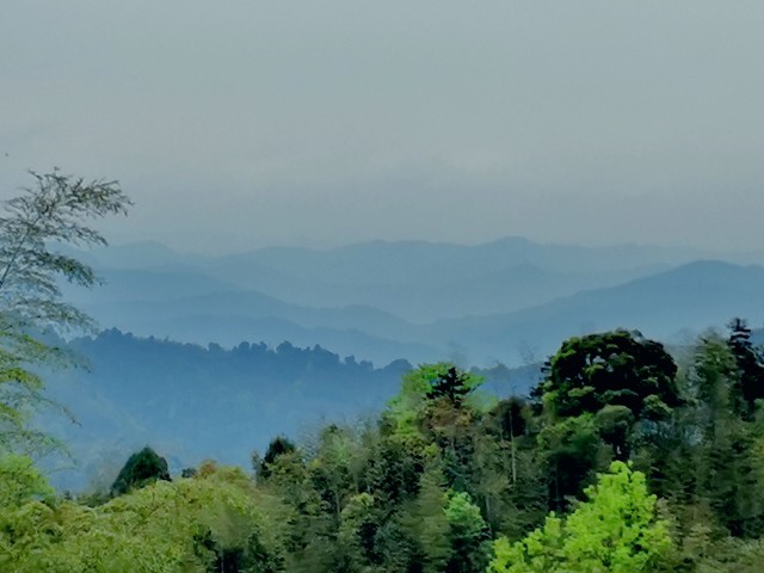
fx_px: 3487
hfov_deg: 12.5
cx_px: 382
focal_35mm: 158
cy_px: 286
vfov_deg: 9.4
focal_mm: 3.95
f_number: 1.6
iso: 50
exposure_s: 1/1018
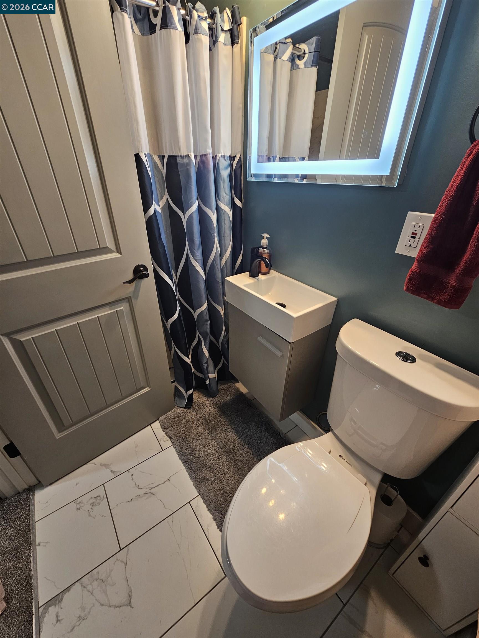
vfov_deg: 106.2
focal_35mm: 13
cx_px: 240
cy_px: 319
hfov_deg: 89.9
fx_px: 240
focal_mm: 2.2
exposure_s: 1/60
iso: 160
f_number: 2.2
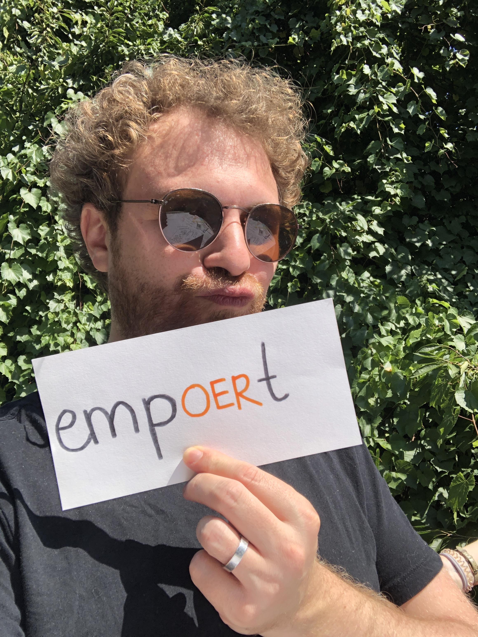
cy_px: 318
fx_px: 589
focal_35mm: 32
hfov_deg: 44.2
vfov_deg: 56.8
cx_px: 239
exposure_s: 1/632
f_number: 2.2
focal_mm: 2.87
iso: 20
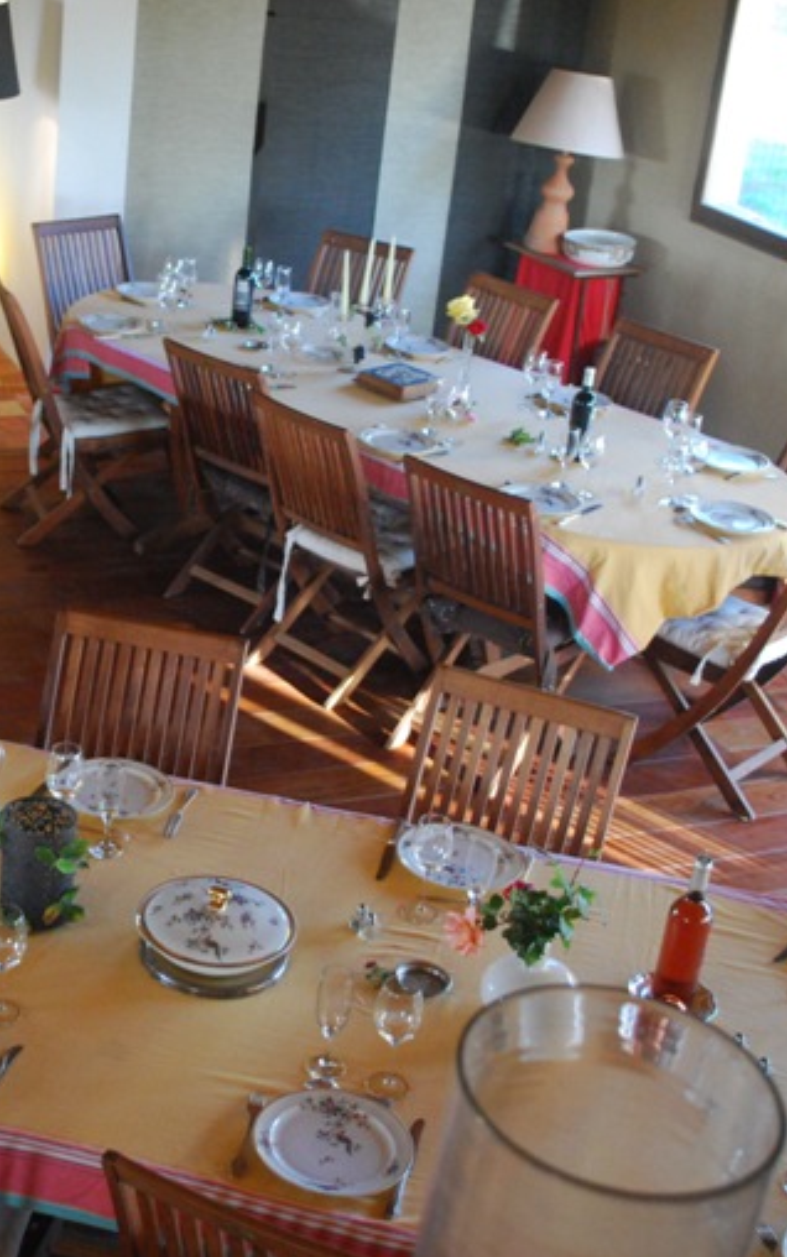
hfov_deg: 24.0
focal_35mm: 53
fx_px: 1817
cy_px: 621
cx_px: 139
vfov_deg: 38.2
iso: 1100
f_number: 4
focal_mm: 22
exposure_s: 1/30
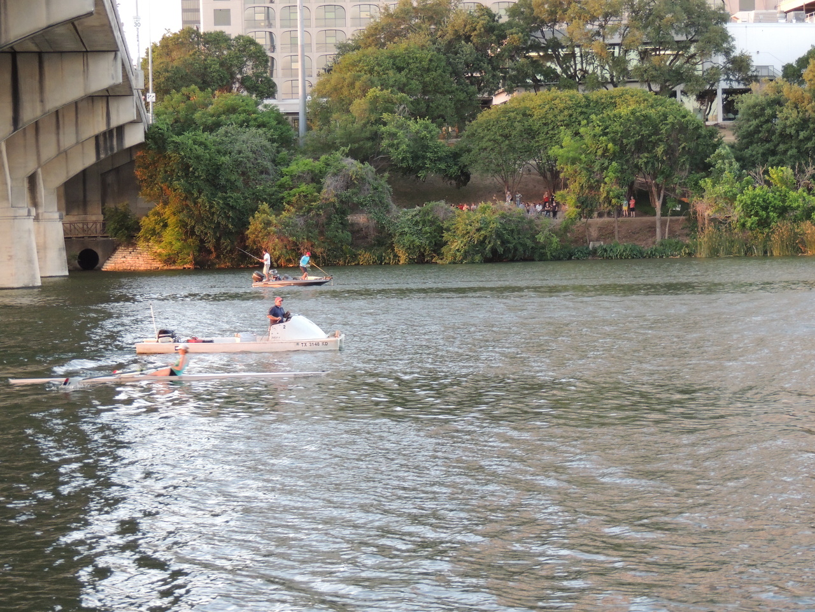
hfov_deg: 19.6
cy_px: 306
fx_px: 2354
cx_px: 408
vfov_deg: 14.8
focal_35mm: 100
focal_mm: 17.8
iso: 400
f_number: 4.1
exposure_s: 1/50
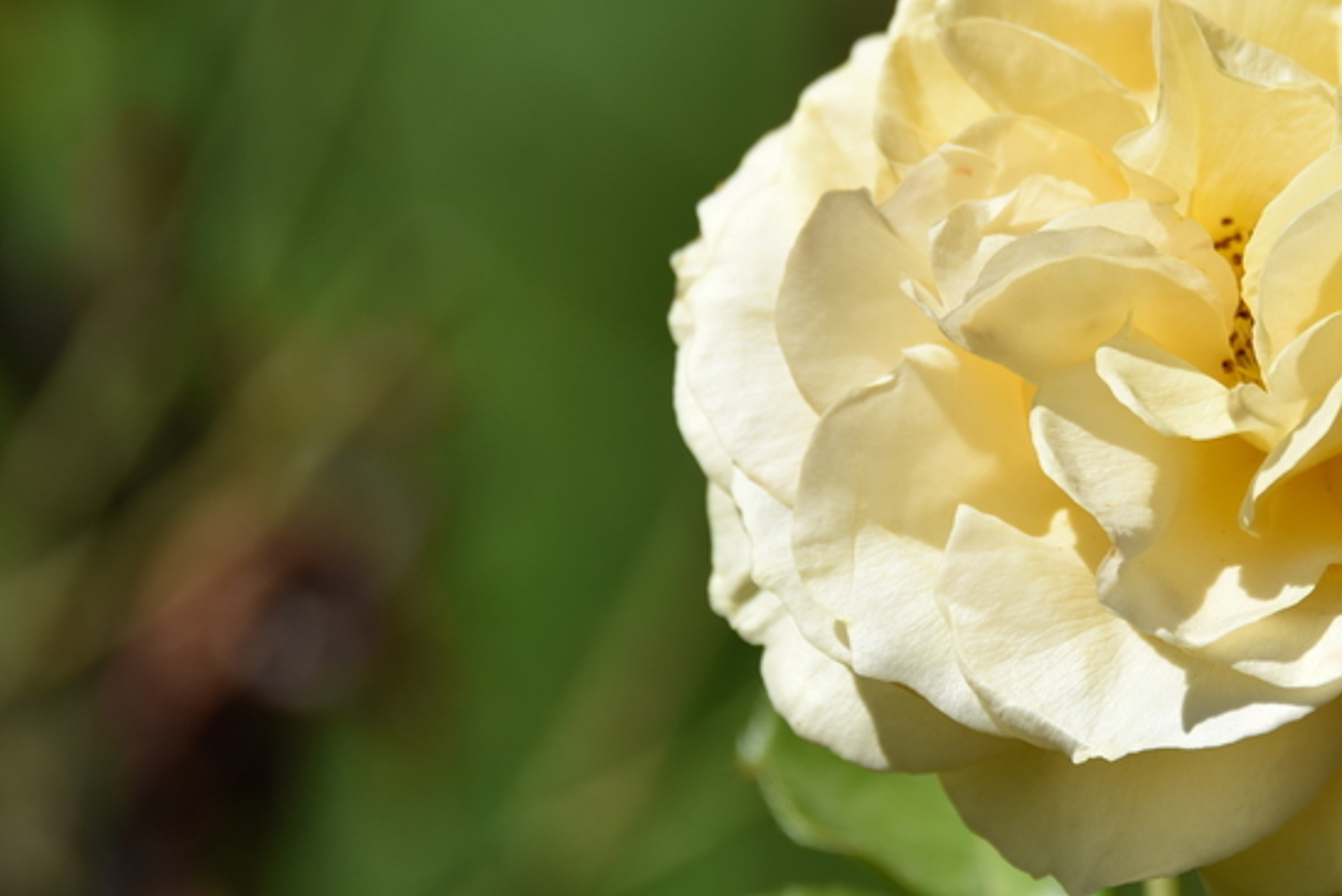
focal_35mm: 704
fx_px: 26256
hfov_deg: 2.9
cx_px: 1172
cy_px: 325
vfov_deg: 2.0
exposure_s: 1/640
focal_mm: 300
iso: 100
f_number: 8
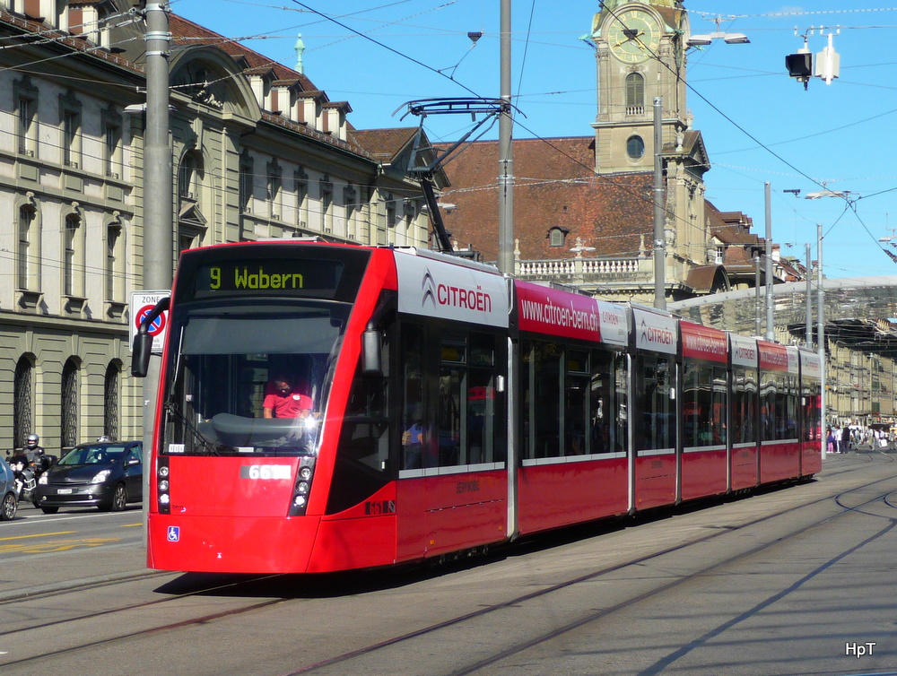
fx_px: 1428
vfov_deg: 26.6
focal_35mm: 55
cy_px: 338
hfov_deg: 34.9
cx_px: 448
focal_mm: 9.3
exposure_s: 1/640
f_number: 4.3
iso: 100
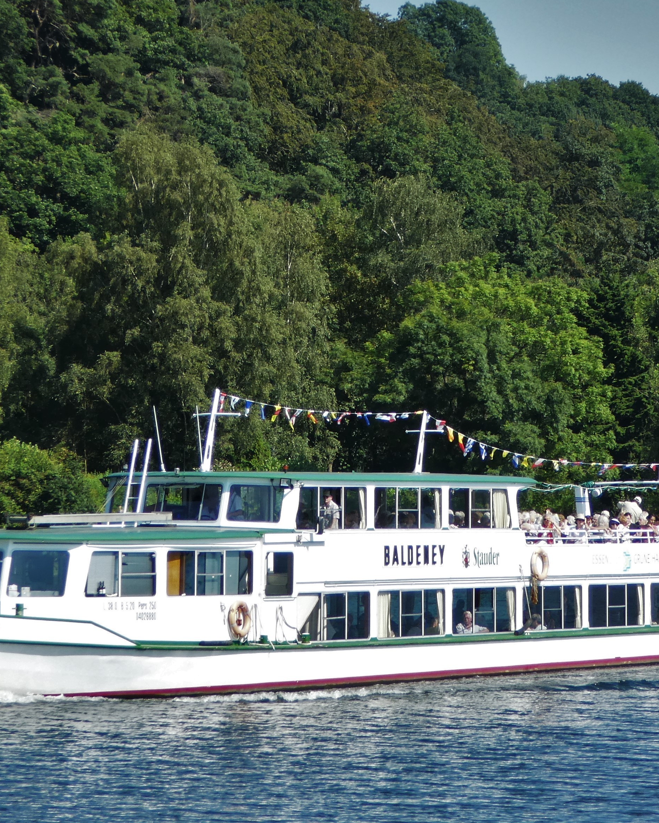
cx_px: 390
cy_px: 282
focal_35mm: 183
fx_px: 4462
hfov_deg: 8.4
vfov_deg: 10.5
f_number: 4.9
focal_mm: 16.1
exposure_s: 1/320
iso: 80
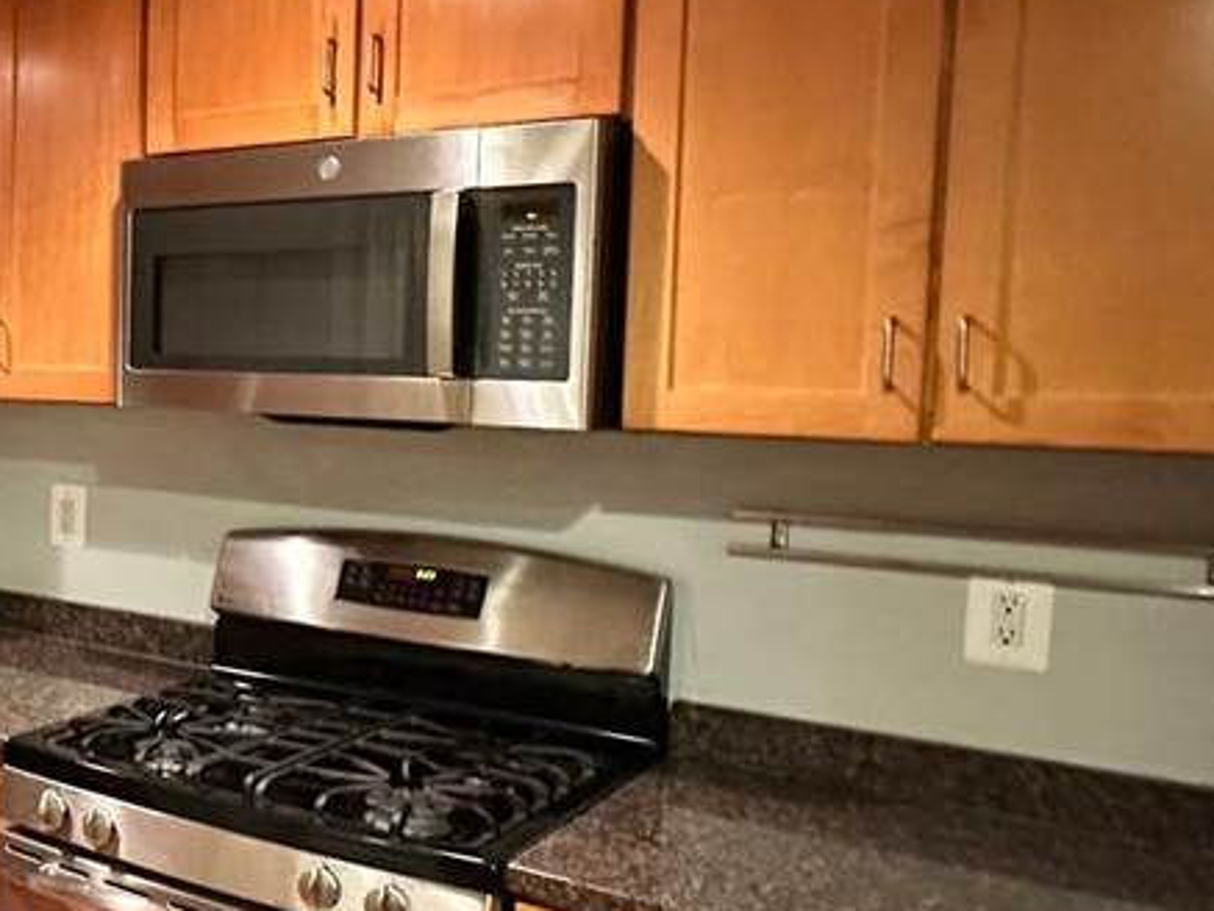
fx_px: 1438
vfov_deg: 35.2
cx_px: -11
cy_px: 453
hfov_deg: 40.0
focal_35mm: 41
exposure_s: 1/60
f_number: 2.2
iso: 1000
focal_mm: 2.22
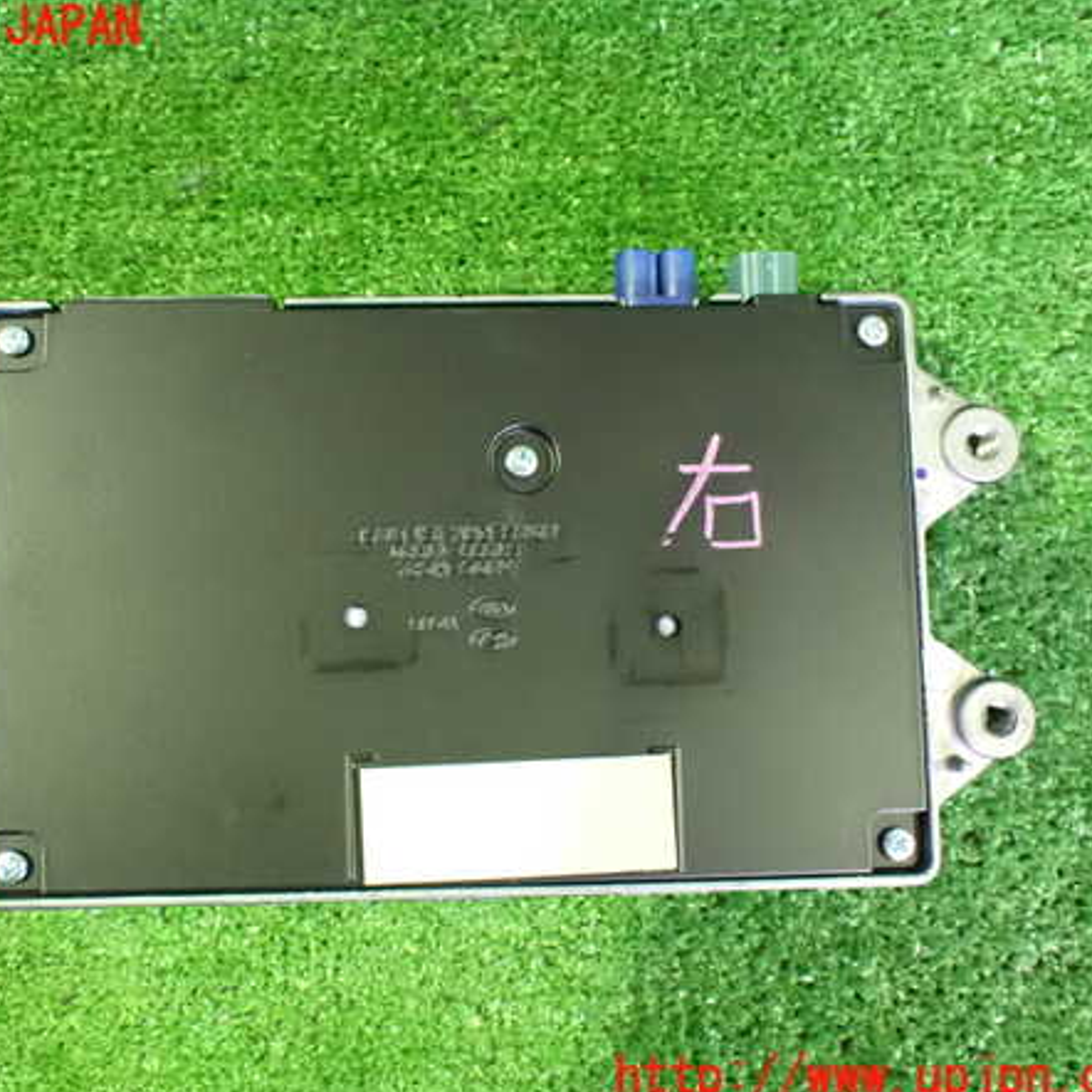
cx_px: 432
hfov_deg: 45.8
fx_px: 1285
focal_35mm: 36
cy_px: 553
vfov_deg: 46.0
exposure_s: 1/25
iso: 1600
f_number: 2.3
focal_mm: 5.4
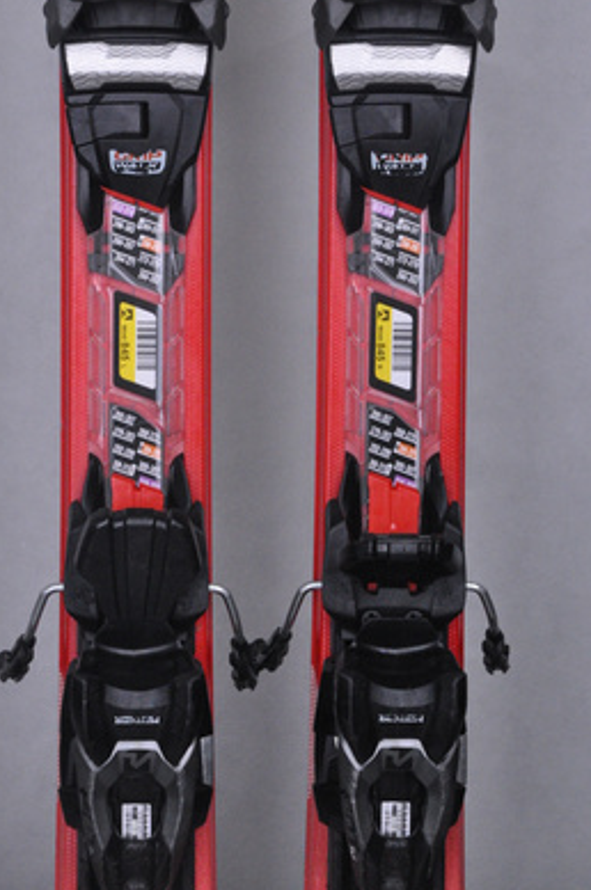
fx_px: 3647
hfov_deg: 9.3
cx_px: 258
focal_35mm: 148
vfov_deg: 13.9
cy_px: 389
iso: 3200
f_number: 9.5
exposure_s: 1/125
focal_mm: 85
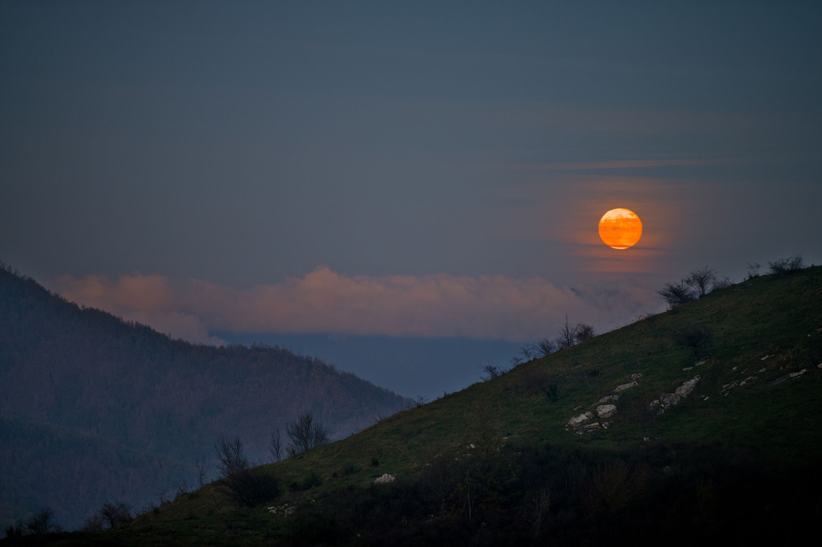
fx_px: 4565
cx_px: 411
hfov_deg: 10.3
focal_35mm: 200
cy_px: 274
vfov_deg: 6.9
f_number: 2.8
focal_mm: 200
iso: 400
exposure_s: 1/125
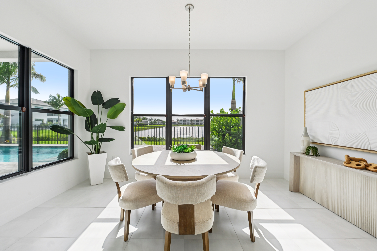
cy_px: 126
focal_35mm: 14
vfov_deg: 81.1
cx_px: 188
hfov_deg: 104.3
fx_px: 147
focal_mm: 14
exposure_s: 1/320
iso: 100
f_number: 8
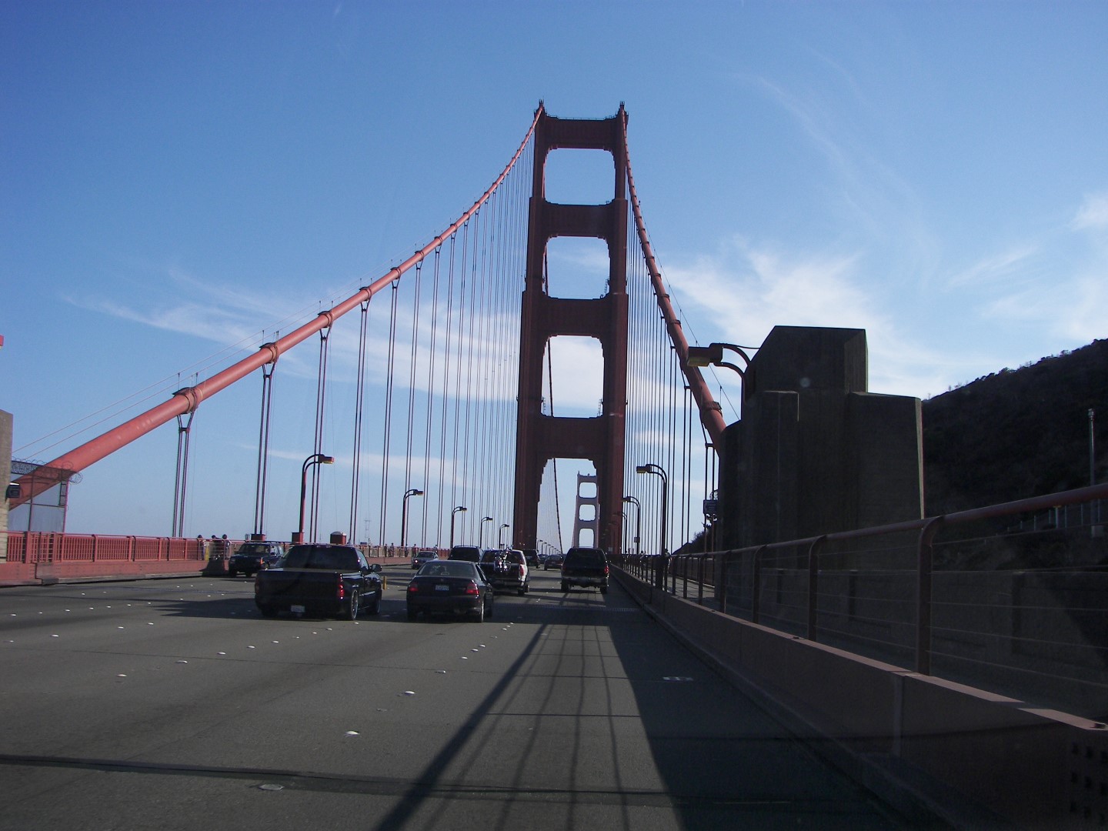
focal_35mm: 36
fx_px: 1152
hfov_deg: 51.4
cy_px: 416
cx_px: 554
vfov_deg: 39.7
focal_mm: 6
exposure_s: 1/640
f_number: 4
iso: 64
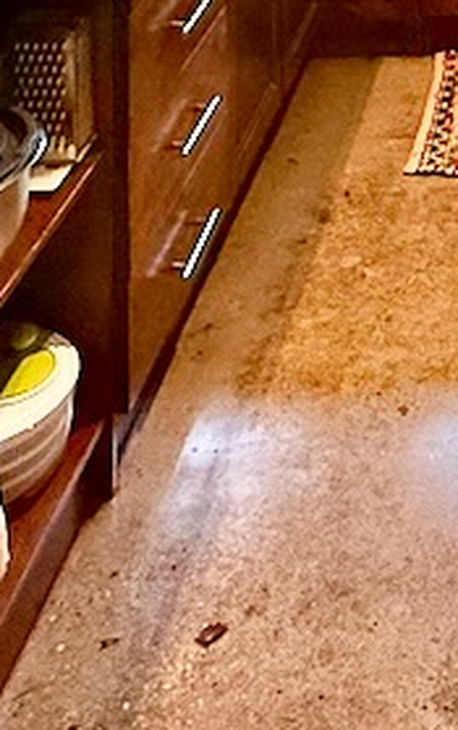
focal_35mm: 68
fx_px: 1355
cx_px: 615
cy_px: -508
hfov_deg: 17.8
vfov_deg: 21.9
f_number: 2.2
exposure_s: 1/60
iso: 320
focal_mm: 2.22
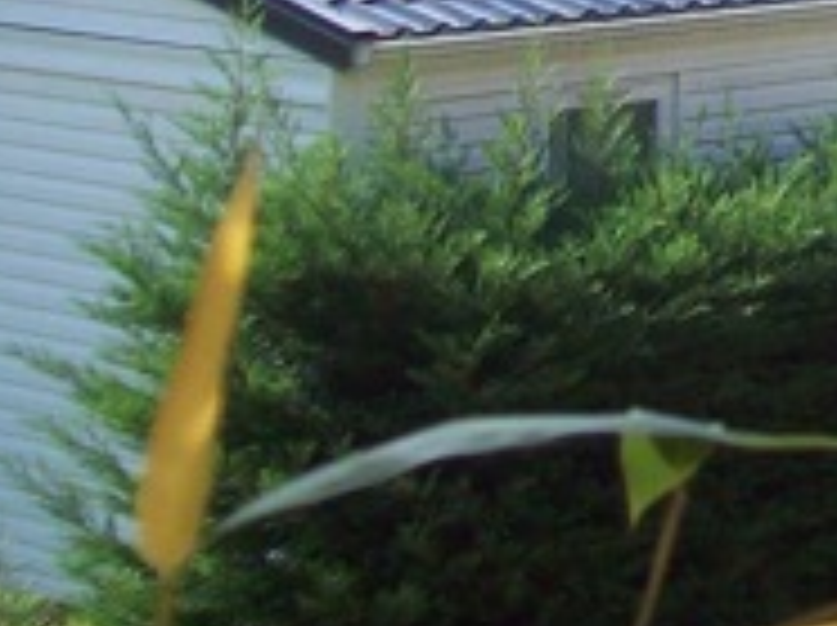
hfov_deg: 11.6
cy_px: -302
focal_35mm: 155
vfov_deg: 9.3
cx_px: 1634
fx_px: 3743
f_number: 2.7
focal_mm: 6
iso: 80
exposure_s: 1/476
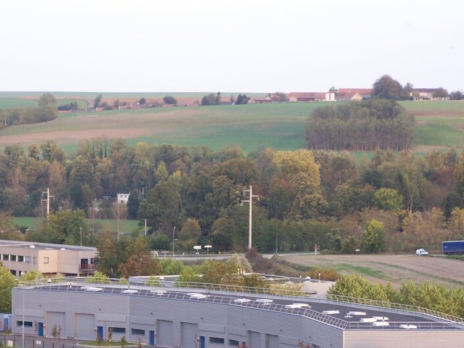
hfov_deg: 10.7
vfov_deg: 8.0
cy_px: 222
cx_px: 211
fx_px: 2480
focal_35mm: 185
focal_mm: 21.2
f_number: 3.2
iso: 100
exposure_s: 1/60
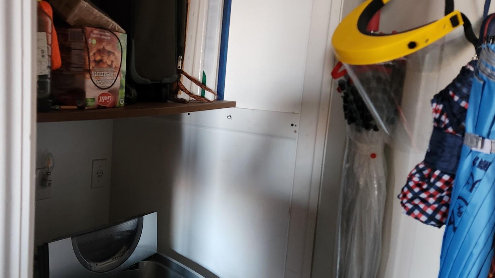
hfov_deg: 56.8
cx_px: 164
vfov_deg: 34.6
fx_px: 446
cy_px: 148
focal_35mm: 34
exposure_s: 1/24
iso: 500
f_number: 1.8
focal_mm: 5.4
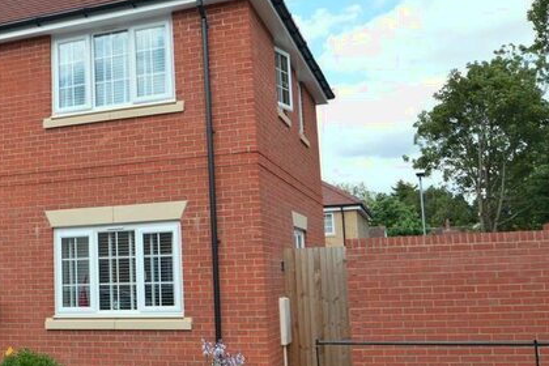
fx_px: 686
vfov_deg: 29.9
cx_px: 110
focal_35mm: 45
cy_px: 187
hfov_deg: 41.7
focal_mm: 18
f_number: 6.3
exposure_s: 1/160
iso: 100
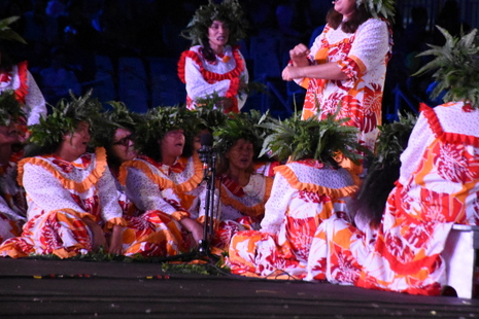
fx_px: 3845
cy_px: 102
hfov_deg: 7.1
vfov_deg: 4.8
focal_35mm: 289
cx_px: 302
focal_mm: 140
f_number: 5.6
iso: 11400
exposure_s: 1/250
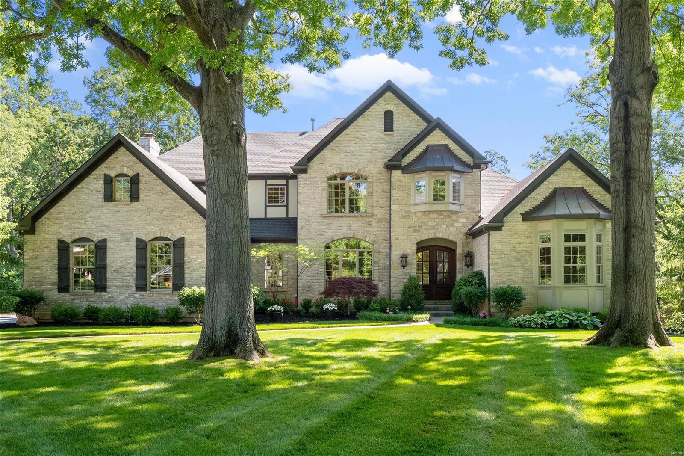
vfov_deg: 36.9
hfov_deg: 53.1
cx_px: 342
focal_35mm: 36
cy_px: 228
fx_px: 684
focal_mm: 18
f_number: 8
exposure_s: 1/125
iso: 400
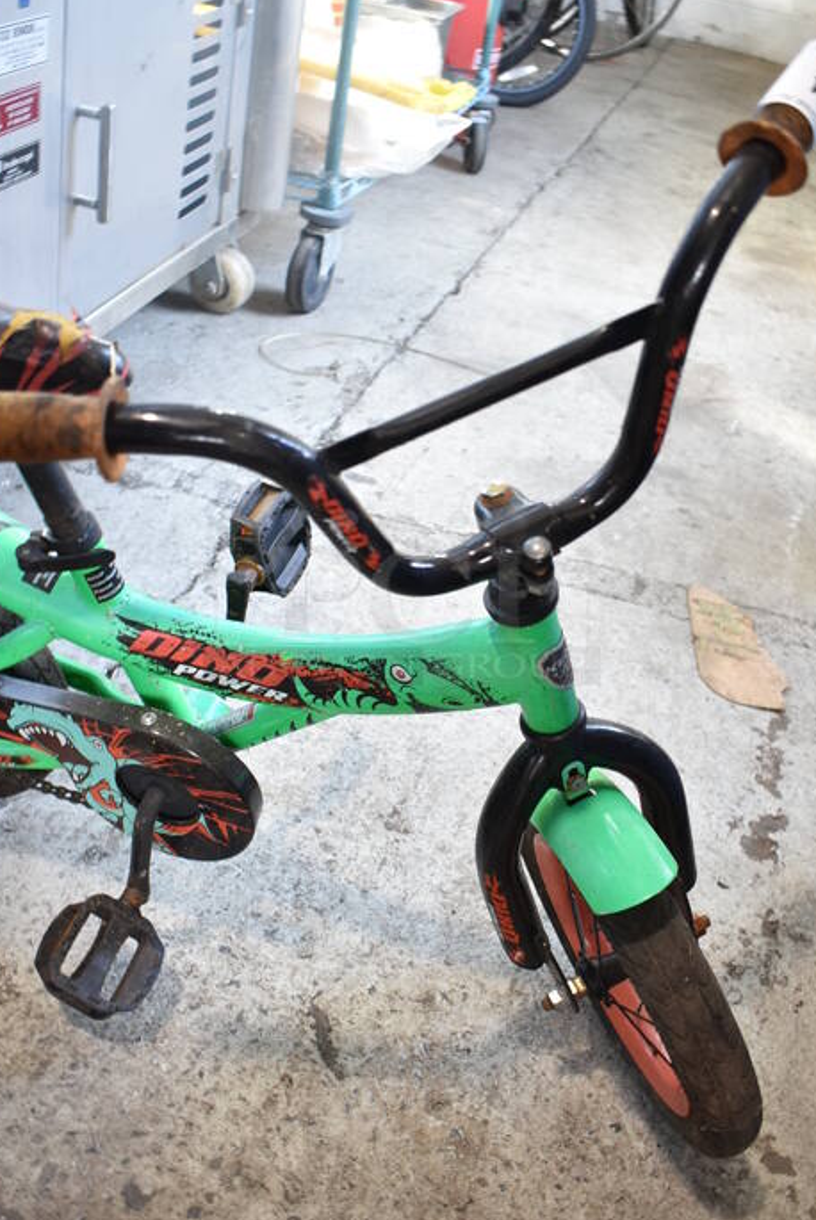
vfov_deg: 53.1
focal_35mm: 36
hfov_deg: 36.9
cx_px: 403
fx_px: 1221
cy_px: 592
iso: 400
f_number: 4
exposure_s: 1/30
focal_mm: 18
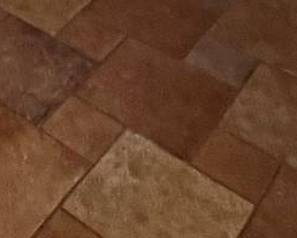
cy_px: -466
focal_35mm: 83
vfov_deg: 11.4
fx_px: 730
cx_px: -112
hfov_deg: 20.6
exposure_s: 1/120
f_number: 1.8
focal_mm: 1.57
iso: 200
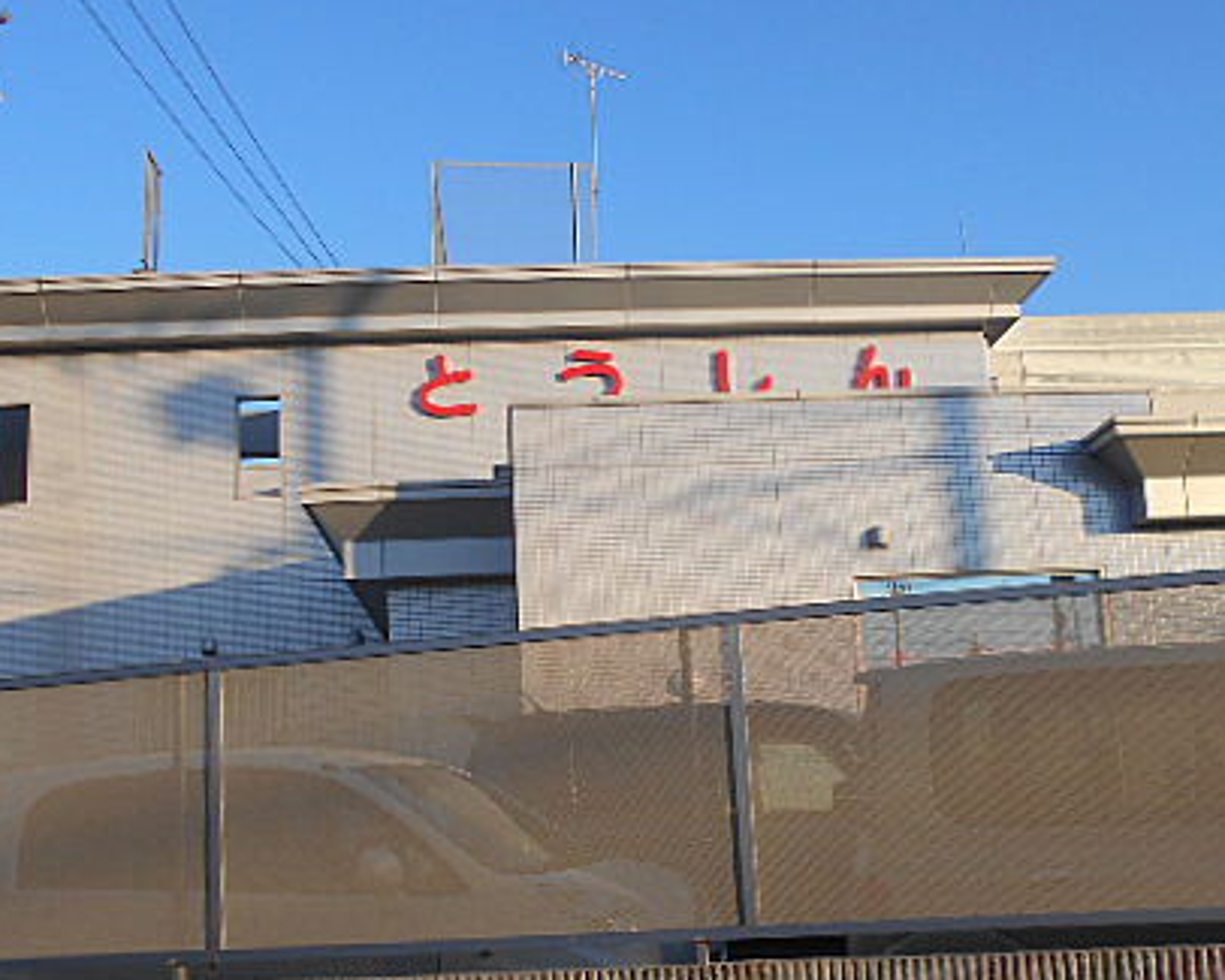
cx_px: 664
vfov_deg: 37.2
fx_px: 1451
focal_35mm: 40
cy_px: 573
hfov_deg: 45.7
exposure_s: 1/500
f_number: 3.2
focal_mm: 4.6
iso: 80
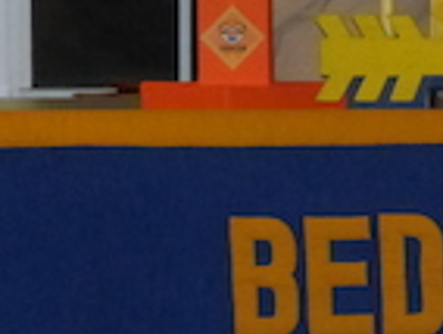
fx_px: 7076
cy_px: -272
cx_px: 685
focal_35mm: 552
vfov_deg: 2.7
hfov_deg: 3.6
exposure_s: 1/80
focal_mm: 26.5
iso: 800
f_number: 2.8
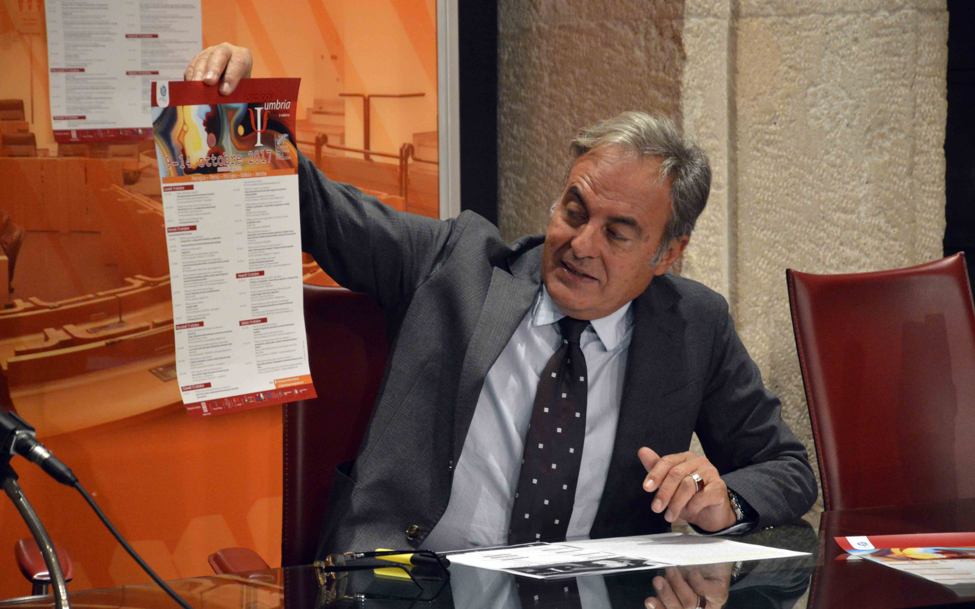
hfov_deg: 13.0
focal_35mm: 161
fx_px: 4265
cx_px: 488
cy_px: 318
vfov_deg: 8.2
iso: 3200
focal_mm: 105
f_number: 5.6
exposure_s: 1/60
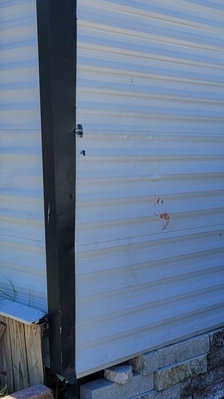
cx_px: 134
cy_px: 111
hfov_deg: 19.7
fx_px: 644
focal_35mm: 61
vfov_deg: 33.8
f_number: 1.8
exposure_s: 1/1173
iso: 40
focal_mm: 5.4
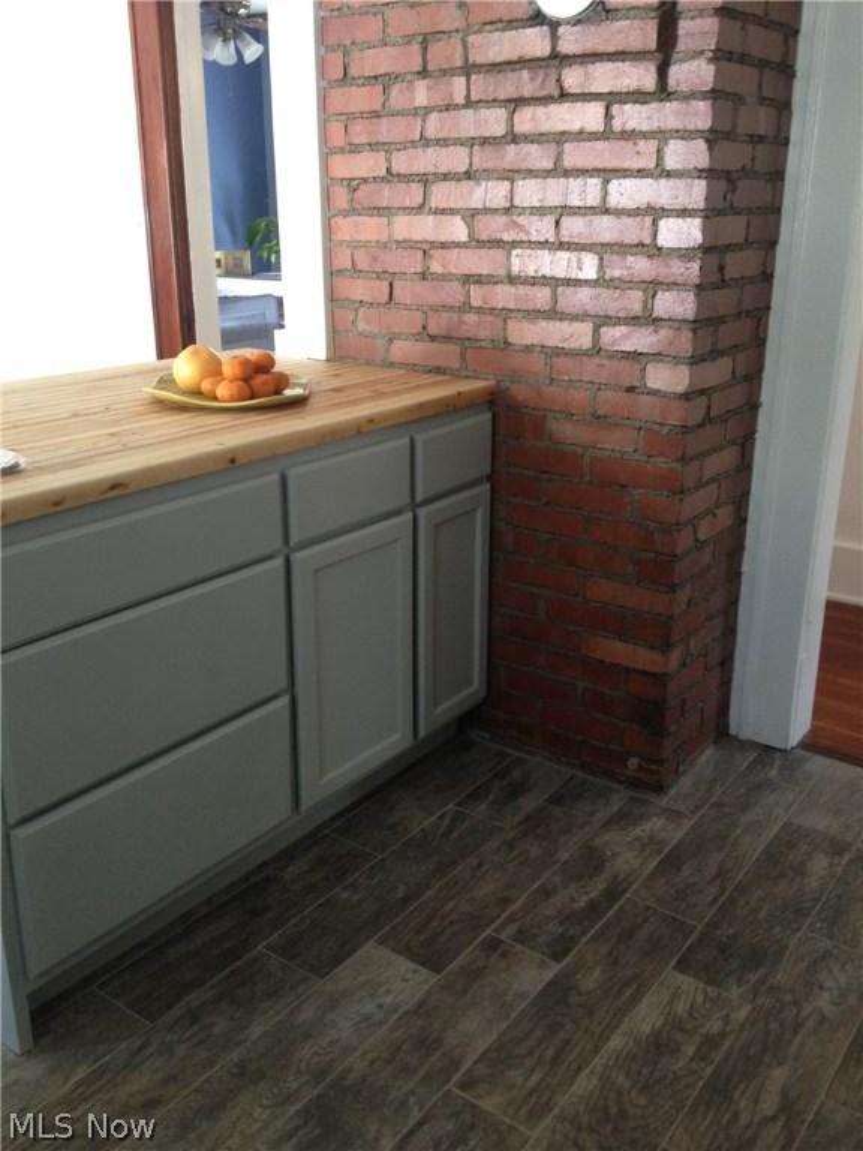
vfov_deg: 52.6
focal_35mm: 35
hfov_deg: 40.7
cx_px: 432
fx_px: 1163
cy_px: 576
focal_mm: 4.28
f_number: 2.4
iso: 100
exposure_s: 1/20
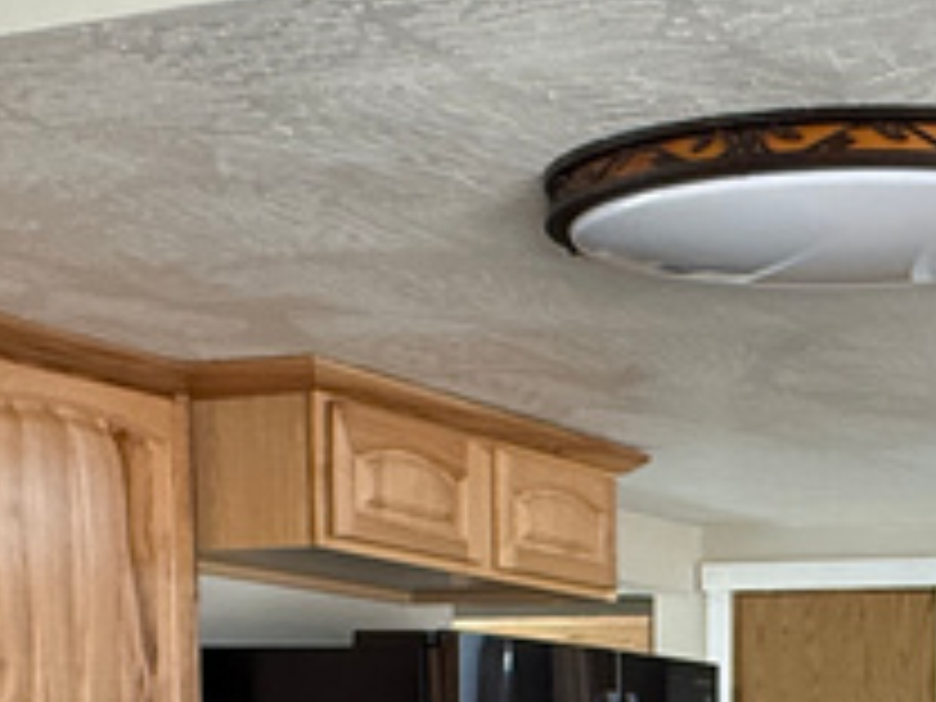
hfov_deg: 24.7
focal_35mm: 69
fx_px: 1866
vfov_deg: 19.2
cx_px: 1202
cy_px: 981
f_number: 2.2
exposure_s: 1/60
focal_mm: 2.22
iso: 250
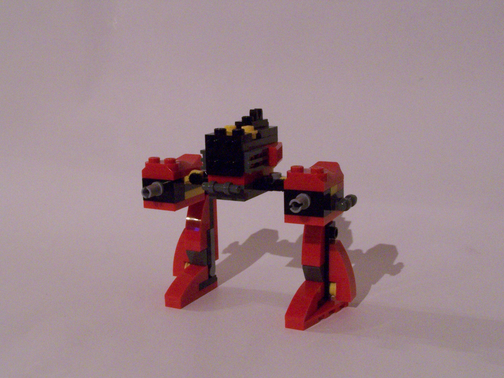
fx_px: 743
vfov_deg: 28.6
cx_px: 252
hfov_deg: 37.5
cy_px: 189
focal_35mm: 51
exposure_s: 1/4
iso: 400
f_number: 7.1
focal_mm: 8.5
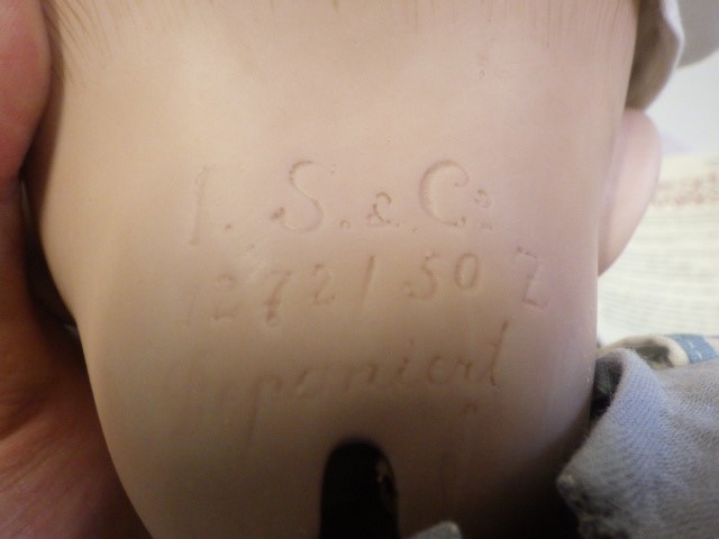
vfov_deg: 49.7
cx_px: 360
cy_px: 270
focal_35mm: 28
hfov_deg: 63.4
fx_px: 582
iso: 800
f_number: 3.5
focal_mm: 5
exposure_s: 1/45
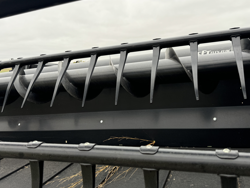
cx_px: 127
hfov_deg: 56.8
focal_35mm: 32
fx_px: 231
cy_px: 74
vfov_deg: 43.9
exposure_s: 1/350
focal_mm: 6.76
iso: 80
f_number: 1.78
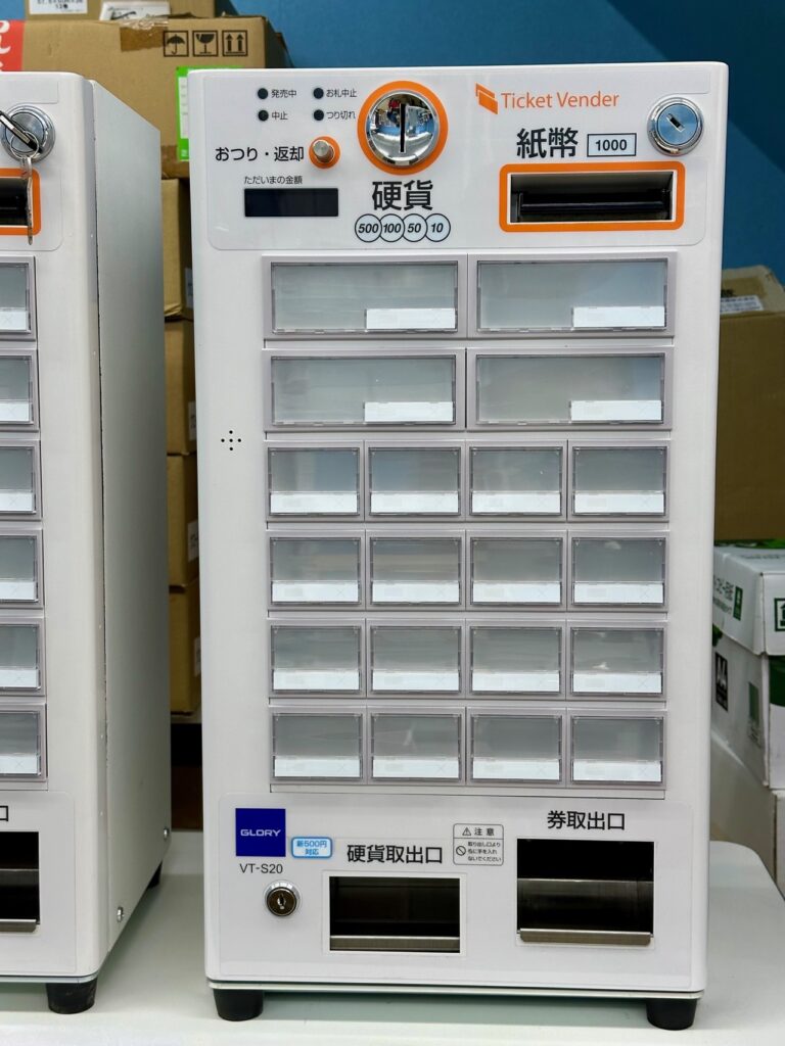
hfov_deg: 30.3
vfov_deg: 39.7
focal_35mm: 48
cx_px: 392
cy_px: 523
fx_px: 1451
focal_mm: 6.86
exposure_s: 1/100
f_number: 1.78
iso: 80
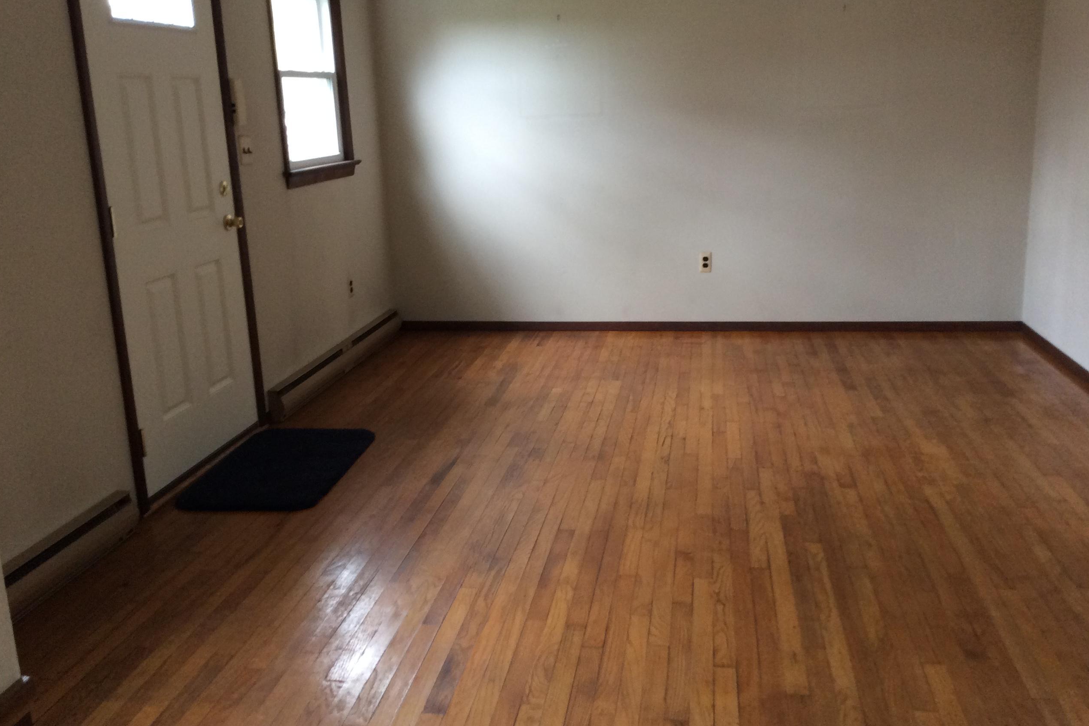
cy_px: 345
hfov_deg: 55.8
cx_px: 532
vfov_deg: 38.9
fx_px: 1028
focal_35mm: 34
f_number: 2.4
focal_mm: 3.3
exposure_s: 1/24
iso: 80
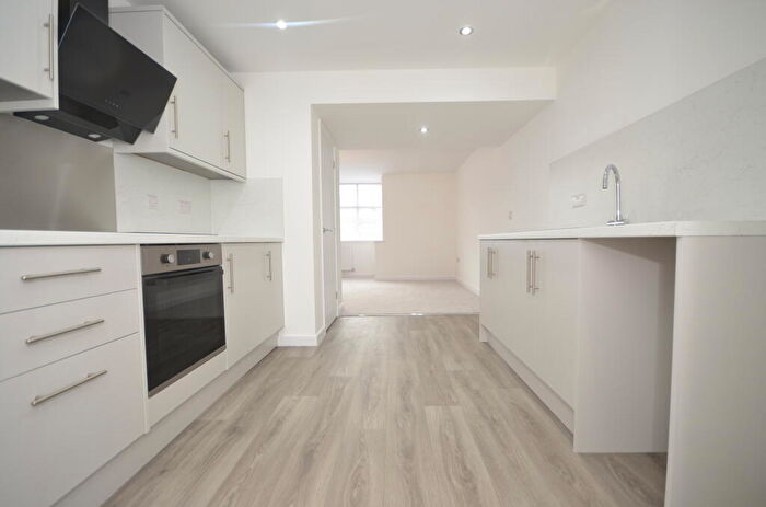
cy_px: 254
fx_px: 318
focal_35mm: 15
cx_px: 383
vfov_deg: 77.0
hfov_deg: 100.5
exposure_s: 1/60
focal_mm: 10
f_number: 4
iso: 280
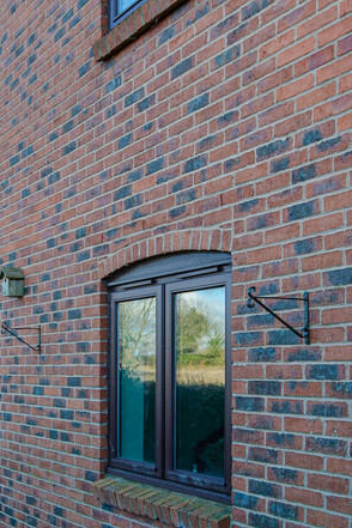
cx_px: 84
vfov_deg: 42.8
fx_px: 662
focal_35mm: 45
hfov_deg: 29.3
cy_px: 357
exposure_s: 1/80
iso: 400
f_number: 8
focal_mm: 13
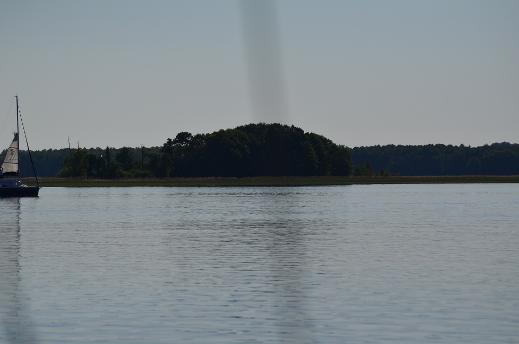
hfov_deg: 9.5
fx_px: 3129
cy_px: 172
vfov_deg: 6.3
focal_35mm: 218
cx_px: 260
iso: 220
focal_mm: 145
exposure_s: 1/8000
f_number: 4.8
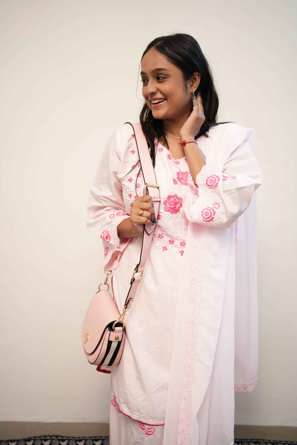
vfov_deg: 54.4
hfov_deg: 37.9
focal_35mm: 35
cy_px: 222
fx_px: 433
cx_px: 148
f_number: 2.2
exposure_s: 1/125
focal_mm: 35
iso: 400
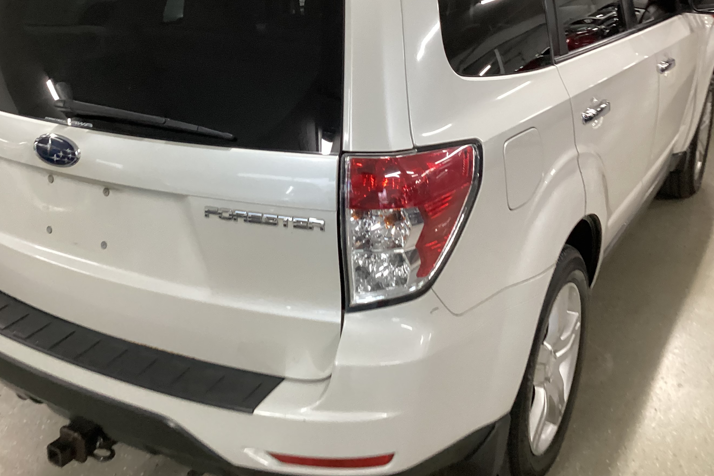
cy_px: 173
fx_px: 793
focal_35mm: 40
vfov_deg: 33.2
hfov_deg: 48.1
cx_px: 281
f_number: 2.4
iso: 200
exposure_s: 1/50
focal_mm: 3.3
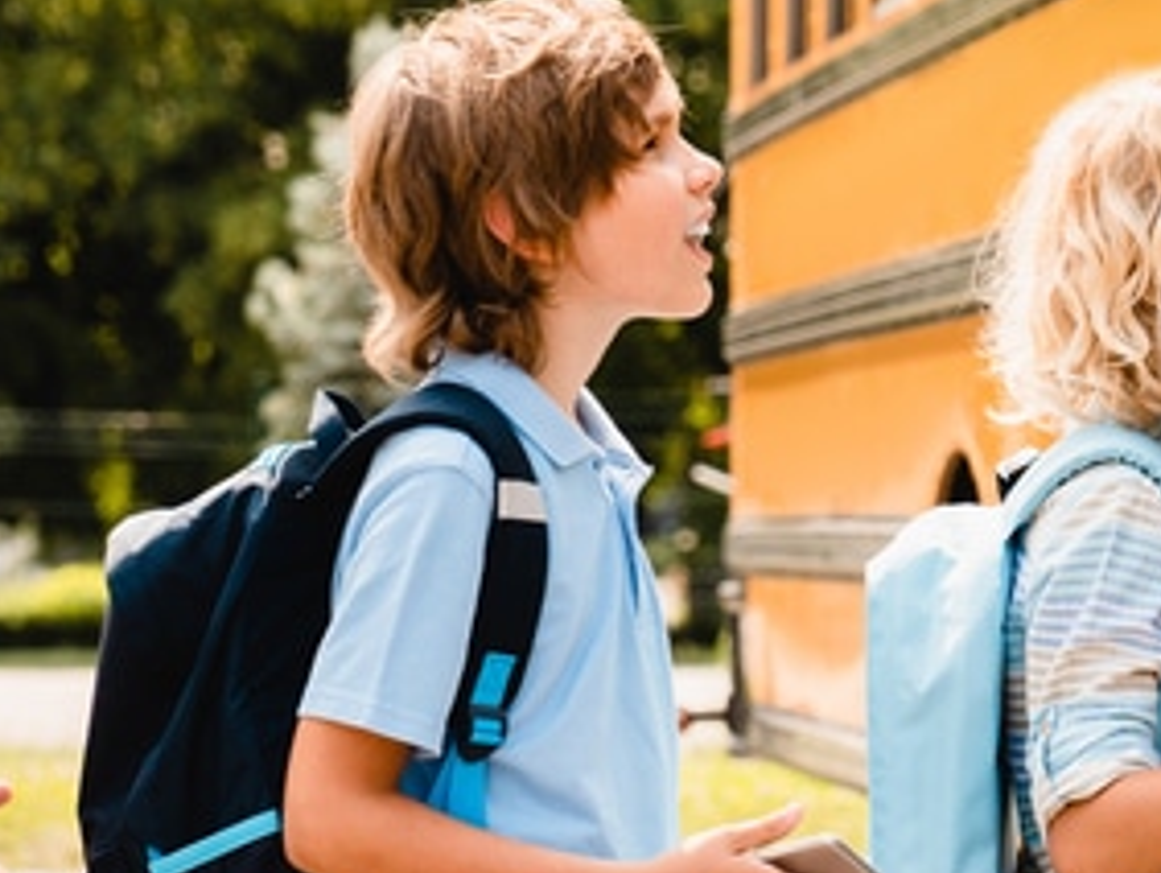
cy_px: 778
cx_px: 665
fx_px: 7888
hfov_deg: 8.4
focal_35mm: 235
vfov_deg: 6.3
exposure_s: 1/1250
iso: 250
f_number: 3.2
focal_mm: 55
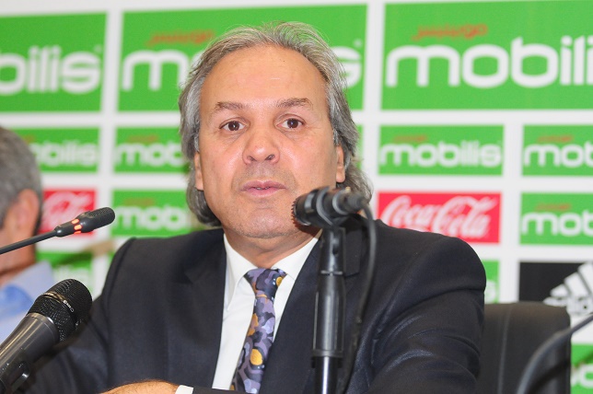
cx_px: 296
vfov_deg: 13.0
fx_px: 1728
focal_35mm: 105
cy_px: 197
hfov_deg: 19.5
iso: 1600
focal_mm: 70
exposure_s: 1/250
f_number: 2.8
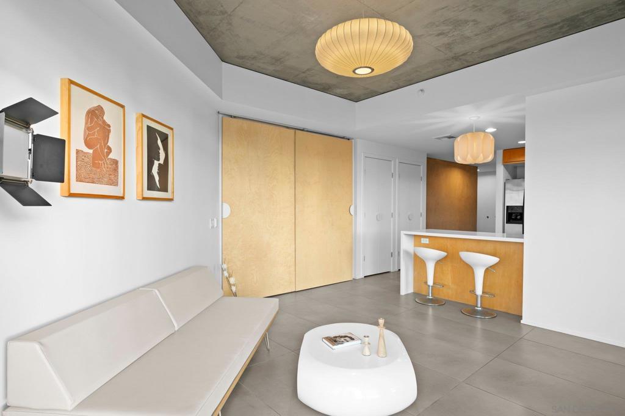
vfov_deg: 65.9
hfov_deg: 88.5
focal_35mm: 18
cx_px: 312
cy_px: 208
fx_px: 321
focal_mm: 18.5
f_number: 8
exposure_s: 1/8
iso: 400
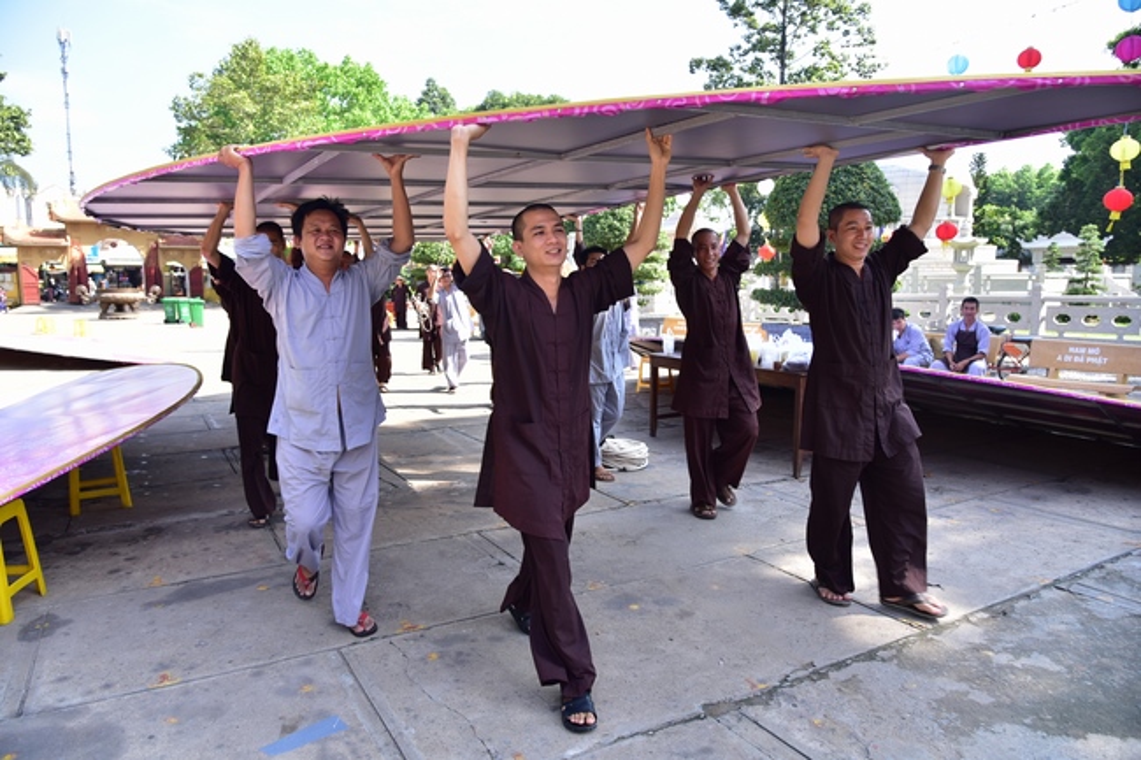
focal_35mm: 24
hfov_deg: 73.8
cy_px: 380
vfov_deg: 53.1
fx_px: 760
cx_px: 570
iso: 160
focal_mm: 24
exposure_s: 1/160
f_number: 5.6
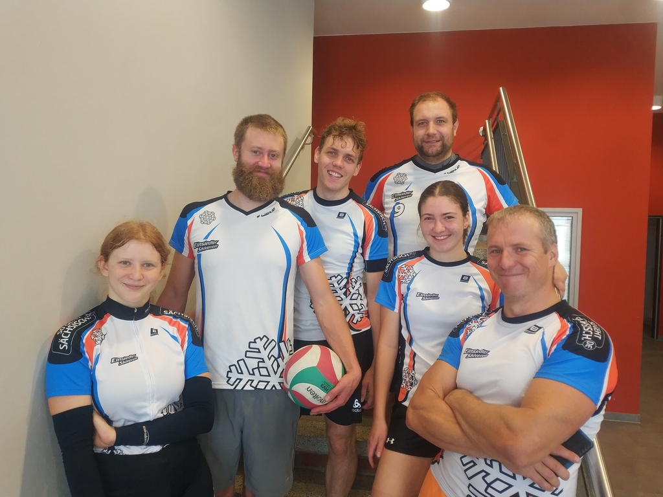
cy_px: 248
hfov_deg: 56.8
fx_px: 613
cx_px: 332
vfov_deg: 44.2
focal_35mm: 32
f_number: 2
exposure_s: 1/24
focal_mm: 4.5
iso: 273
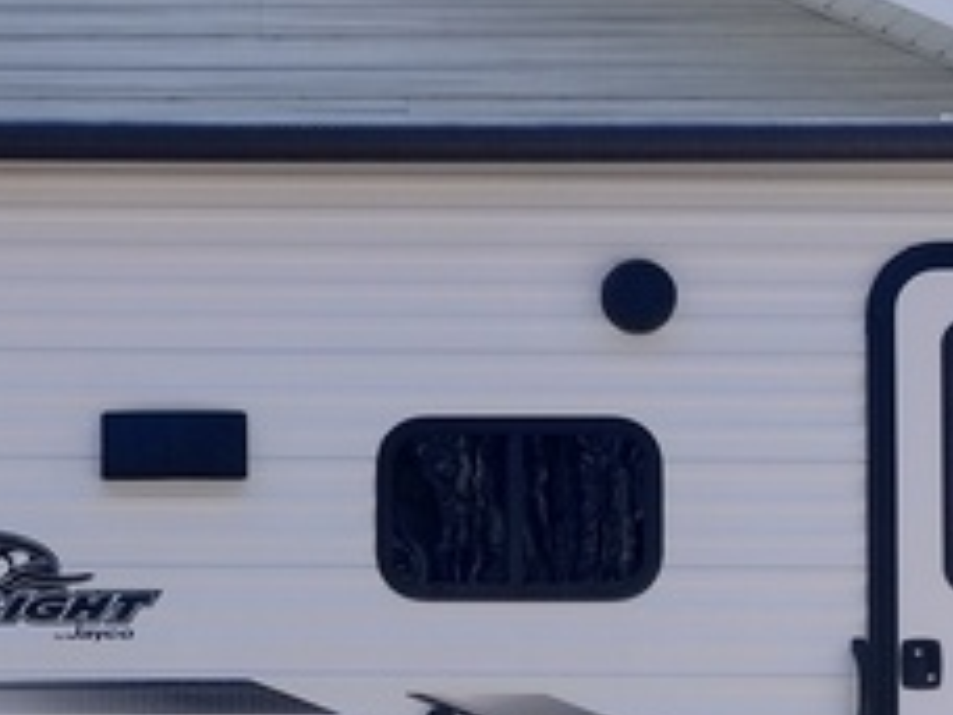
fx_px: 3386
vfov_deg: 11.9
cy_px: 738
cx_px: -8
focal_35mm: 123
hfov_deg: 15.7
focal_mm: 4.27
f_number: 1.8
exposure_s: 1/288
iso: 100
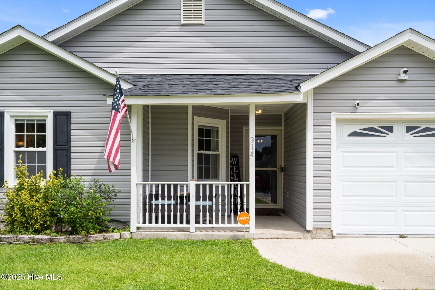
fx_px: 362
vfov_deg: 43.6
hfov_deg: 61.9
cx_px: 218
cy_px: 145
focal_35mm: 30
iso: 200
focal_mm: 30
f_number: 7.1
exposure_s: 1/500
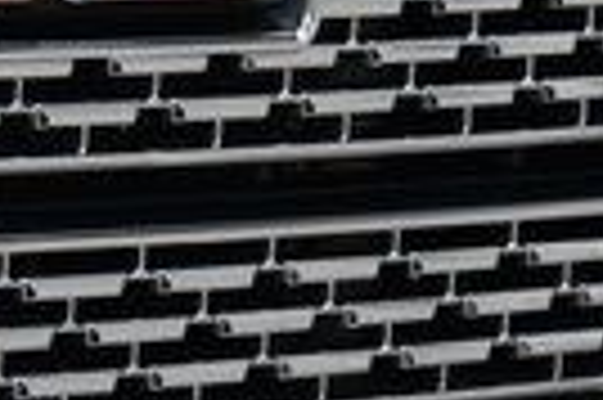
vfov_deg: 5.0
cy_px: 173
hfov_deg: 7.5
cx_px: -279
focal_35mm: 272
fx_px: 4550
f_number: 6.3
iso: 1600
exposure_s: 1/60
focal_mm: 38
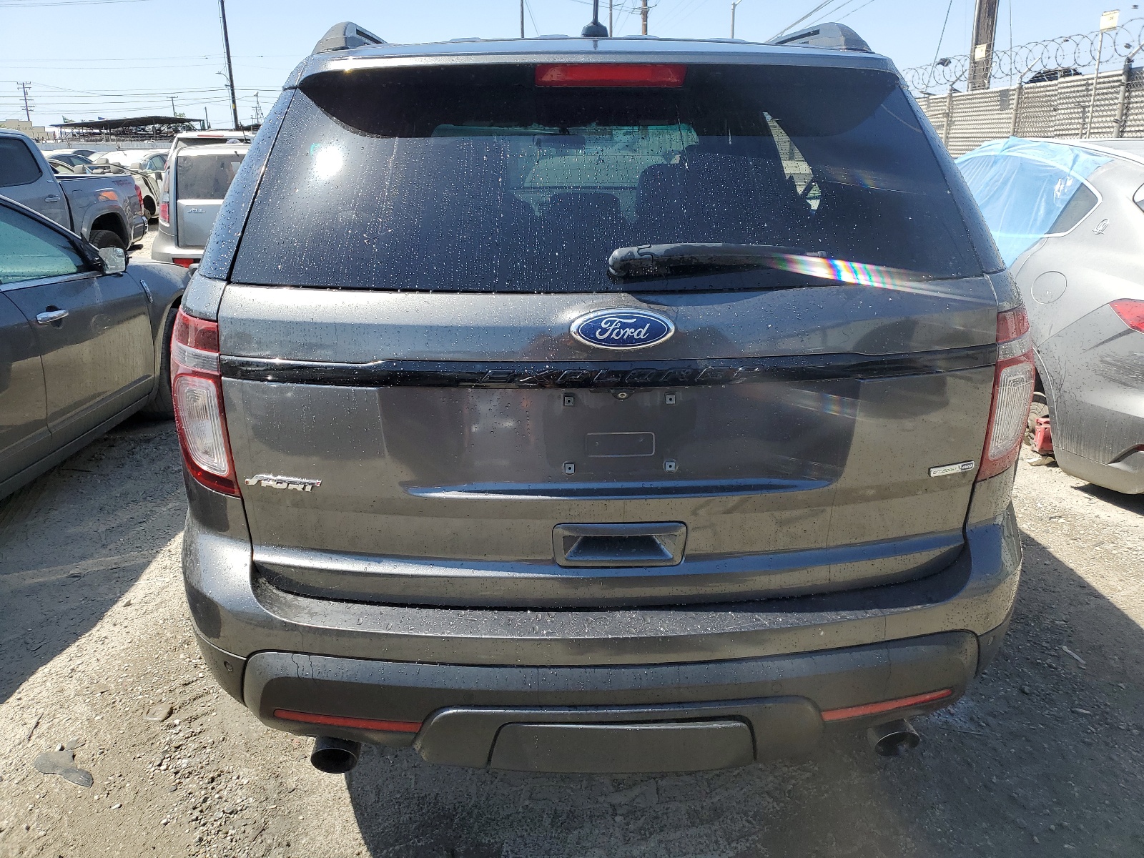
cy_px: 429
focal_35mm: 26
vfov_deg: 53.1
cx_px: 572
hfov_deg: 67.3
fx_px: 859
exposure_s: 1/2000
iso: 50
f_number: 1.5
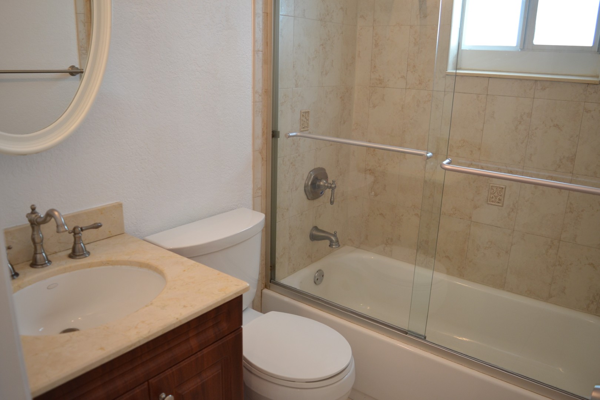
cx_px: 300
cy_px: 200
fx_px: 450
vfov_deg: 47.9
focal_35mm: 27
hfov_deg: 67.4
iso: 400
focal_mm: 18
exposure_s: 1/60
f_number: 4
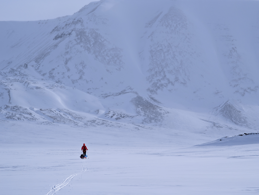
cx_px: 130
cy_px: 98
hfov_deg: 17.9
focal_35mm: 110
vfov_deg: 13.5
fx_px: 824
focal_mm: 17.91
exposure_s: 1/1272
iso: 48
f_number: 2.8
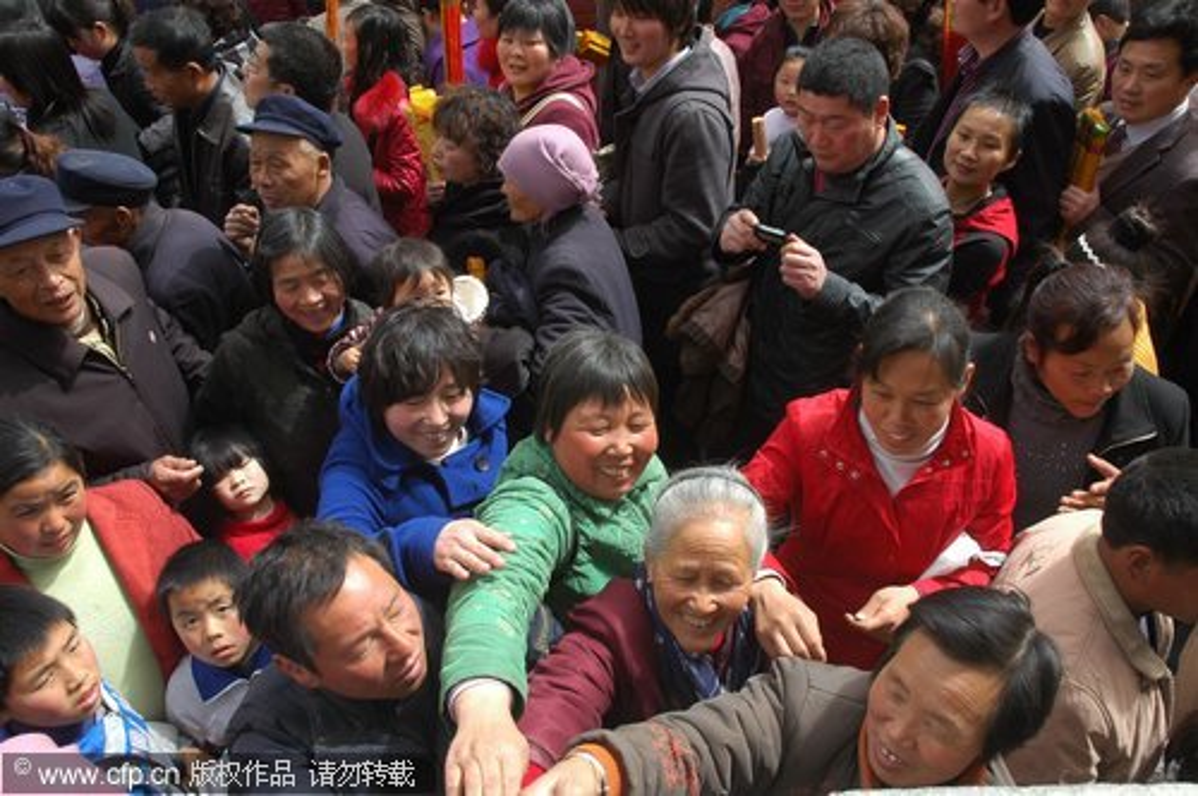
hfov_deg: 67.4
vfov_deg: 47.8
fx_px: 897
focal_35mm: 27
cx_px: 599
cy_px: 398
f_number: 6.3
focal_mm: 18
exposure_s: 1/160
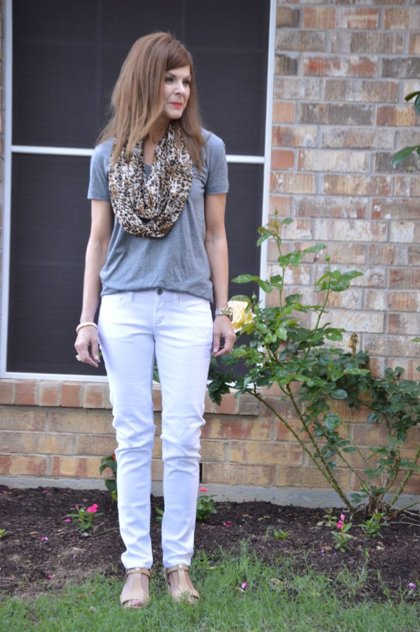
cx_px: 210
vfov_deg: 11.4
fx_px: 3155
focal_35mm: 180
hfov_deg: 7.6
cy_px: 316
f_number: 4.8
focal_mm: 120
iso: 1000
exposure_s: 1/125
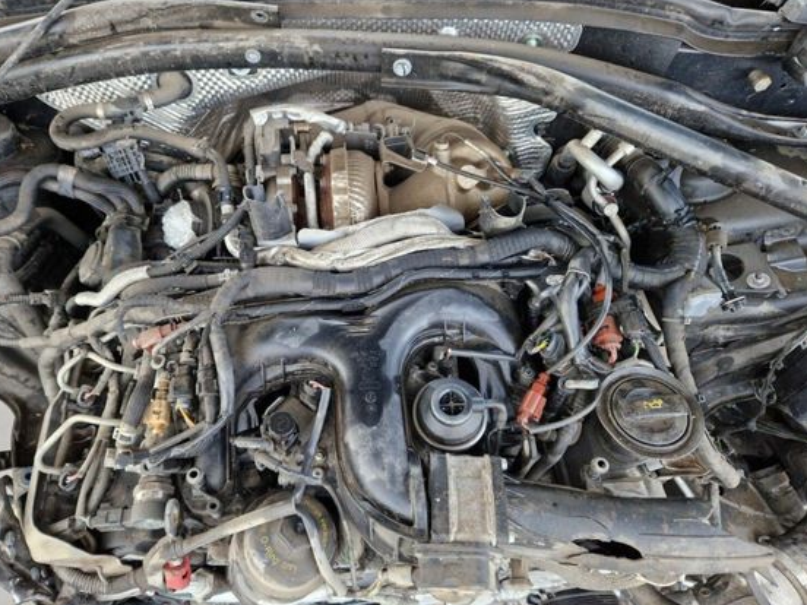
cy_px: 302
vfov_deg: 54.9
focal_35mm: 25
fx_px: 583
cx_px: 376
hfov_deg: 69.3
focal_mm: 5.4
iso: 200
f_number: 1.8
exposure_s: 1/100
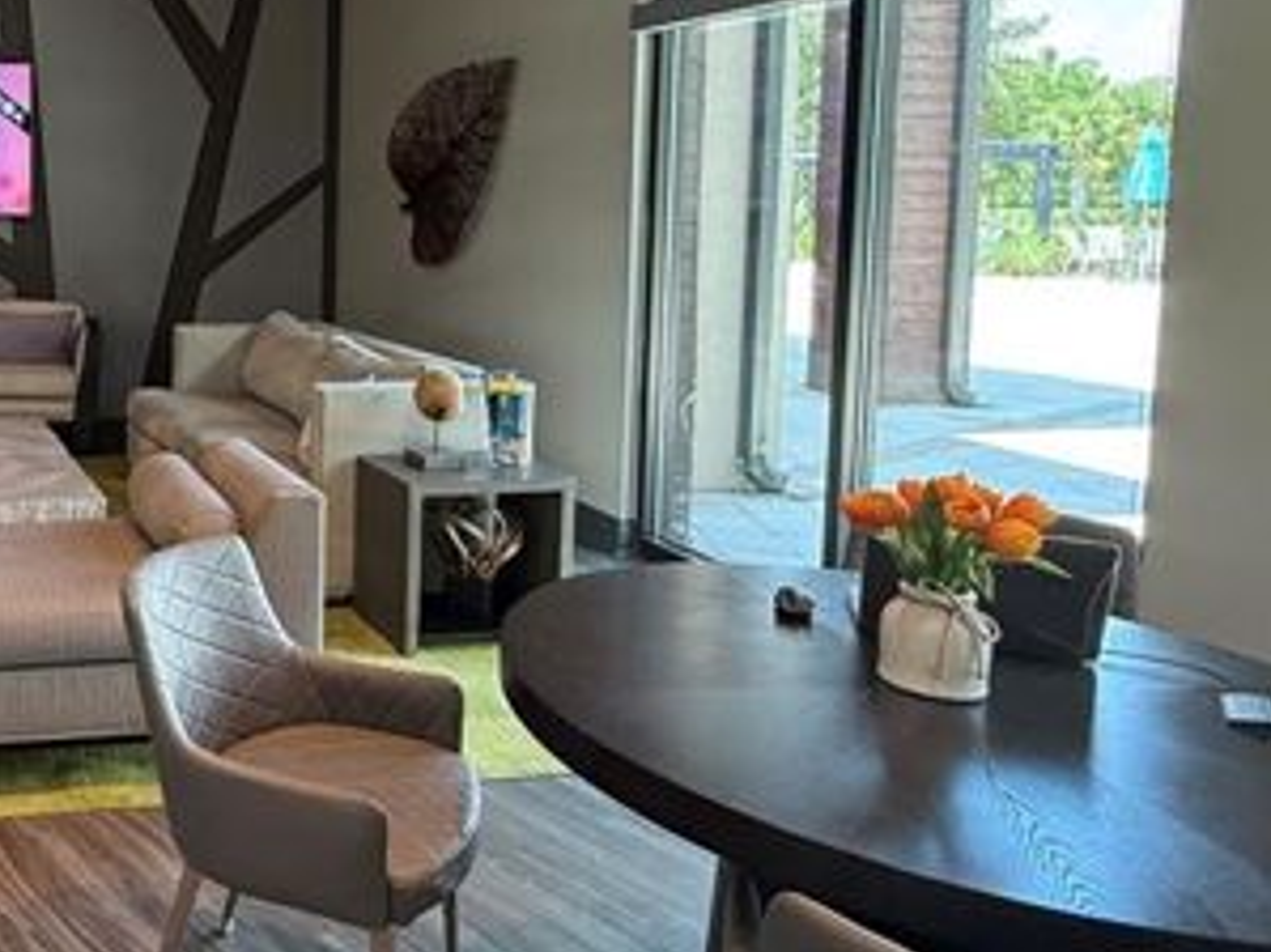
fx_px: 1211
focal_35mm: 33
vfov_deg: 42.0
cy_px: 272
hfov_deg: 47.7
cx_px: 53
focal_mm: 2.22
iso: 320
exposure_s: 1/120
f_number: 2.2
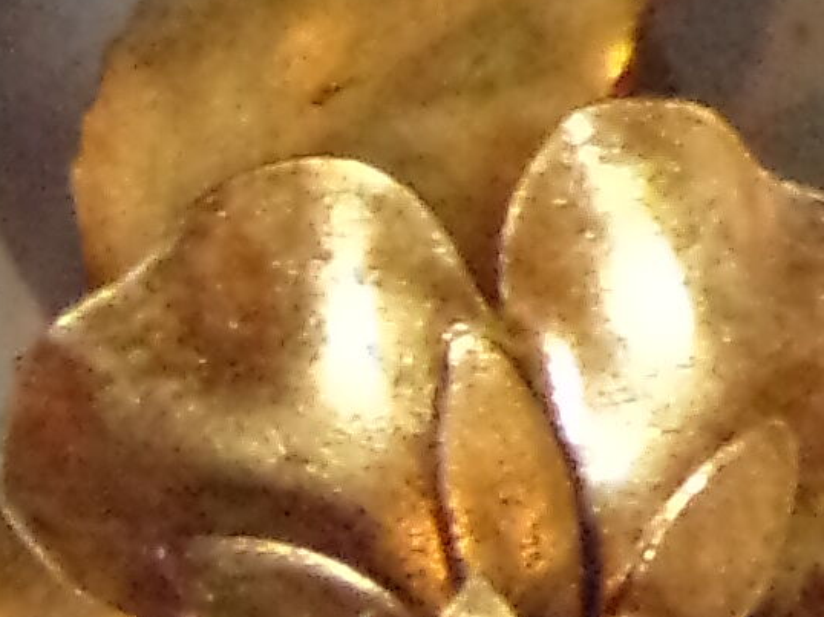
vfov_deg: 2.0
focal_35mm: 737
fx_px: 17536
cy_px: 958
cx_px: -254
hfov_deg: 2.7
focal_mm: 15.4
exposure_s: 1/45
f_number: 4
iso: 800
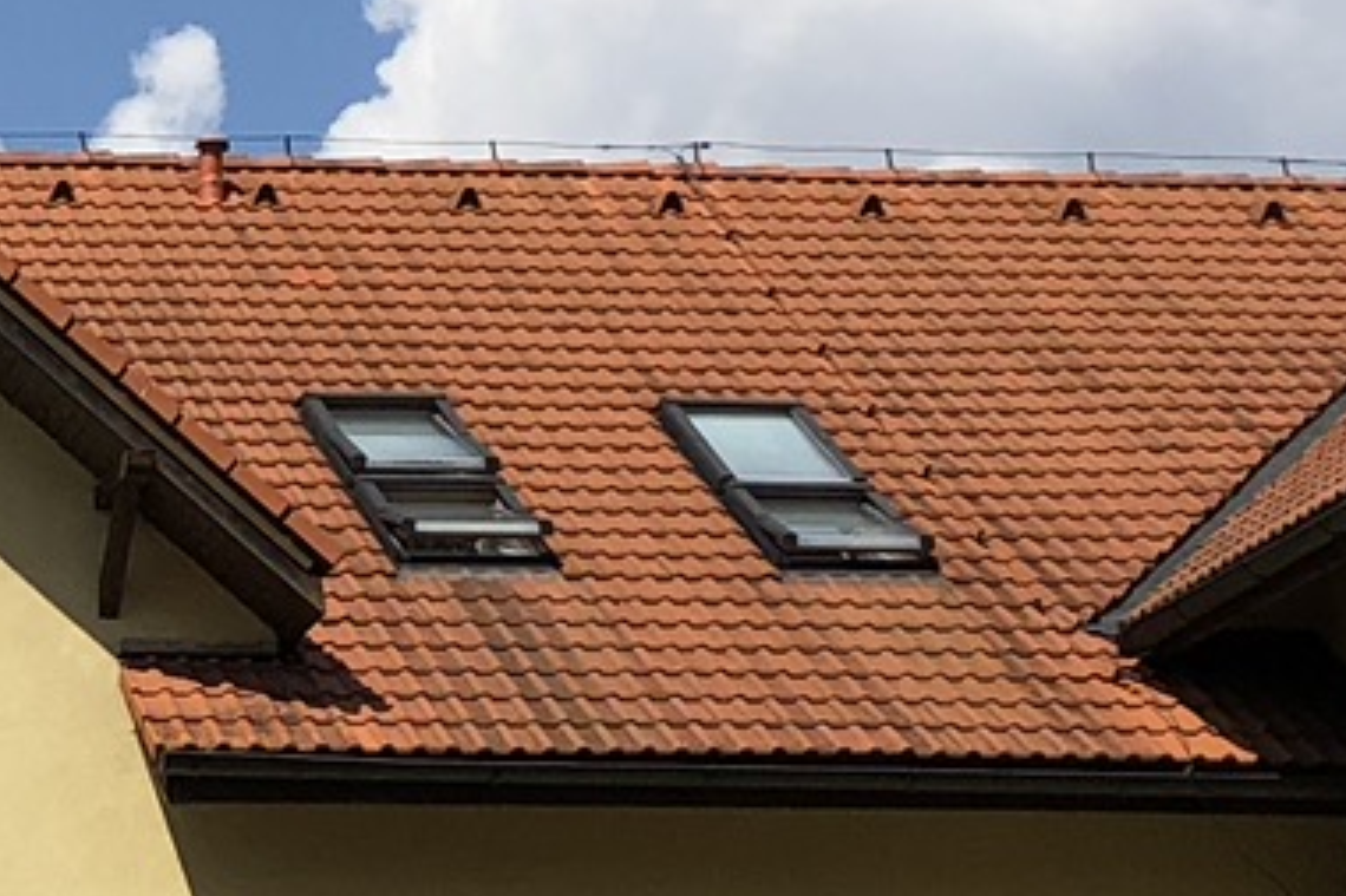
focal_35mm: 157
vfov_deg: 8.7
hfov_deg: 12.6
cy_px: 641
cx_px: -542
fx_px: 5867
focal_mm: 3.99
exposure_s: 1/3003
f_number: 1.8
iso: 25
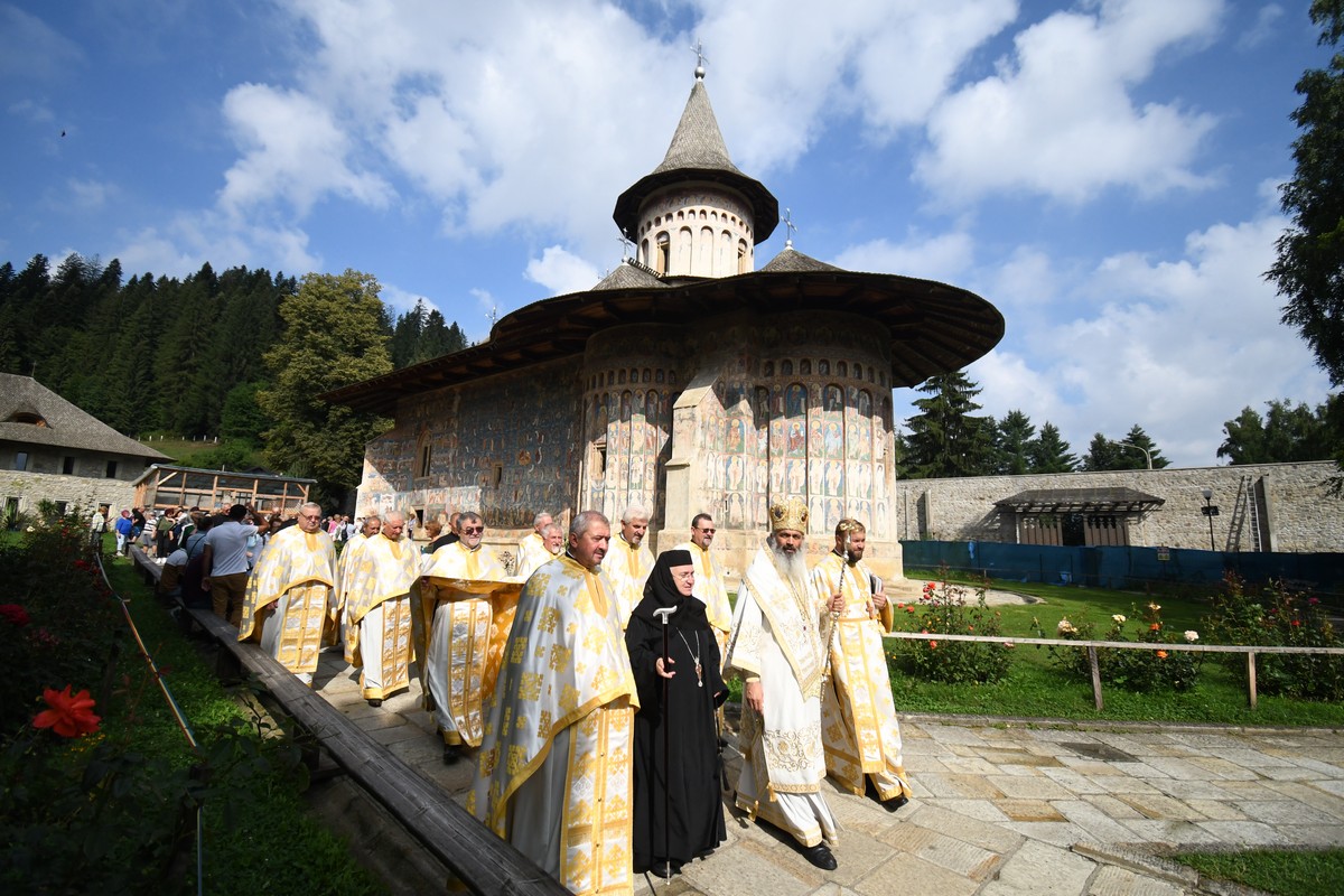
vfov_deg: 77.3
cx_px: 672
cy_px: 448
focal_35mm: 15
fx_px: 560
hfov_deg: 100.4
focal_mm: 10
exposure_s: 1/6400
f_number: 4.5
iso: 800
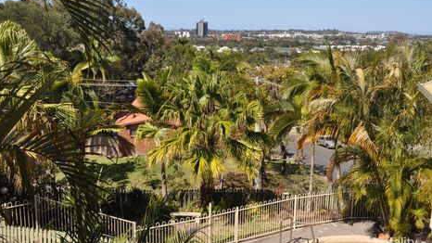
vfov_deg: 31.2
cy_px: 116
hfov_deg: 52.8
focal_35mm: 38
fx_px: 435
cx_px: 215
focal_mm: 24
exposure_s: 1/320
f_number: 9
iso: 200
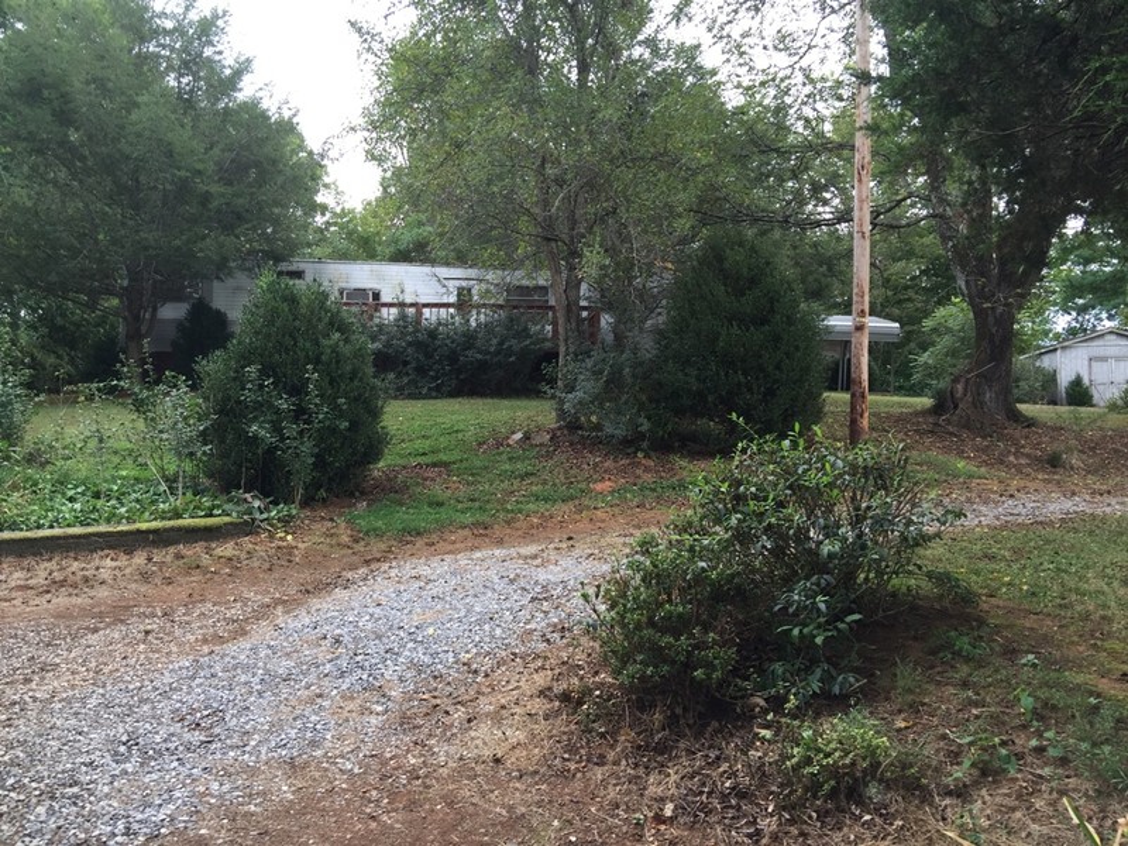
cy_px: 423
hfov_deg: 61.7
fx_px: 945
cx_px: 564
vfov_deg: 48.2
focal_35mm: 29
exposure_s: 1/120
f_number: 2.2
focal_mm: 4.15
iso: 32
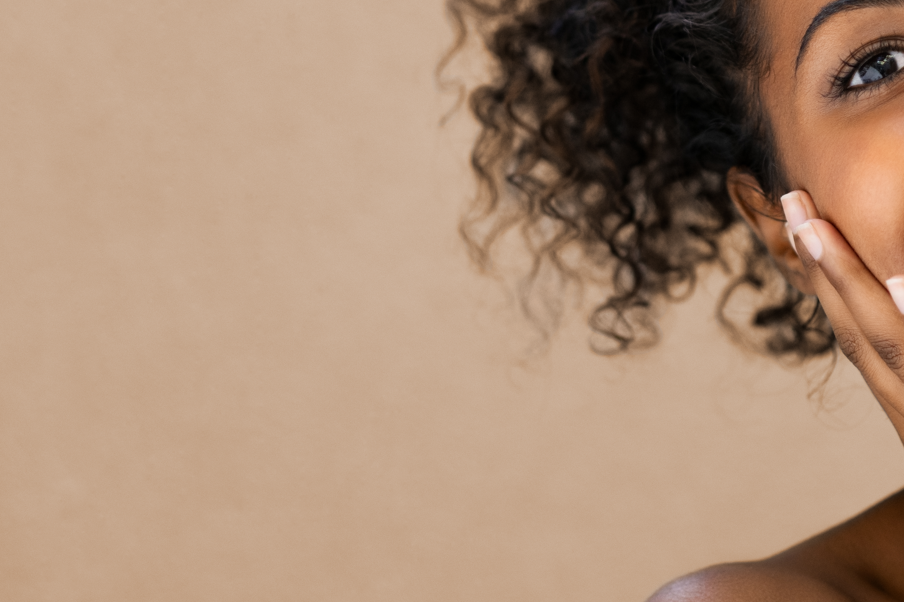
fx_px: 5548
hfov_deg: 9.3
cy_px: 253
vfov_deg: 6.2
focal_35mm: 221
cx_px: 730
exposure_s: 1/160
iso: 400
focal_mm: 105
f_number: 2.8
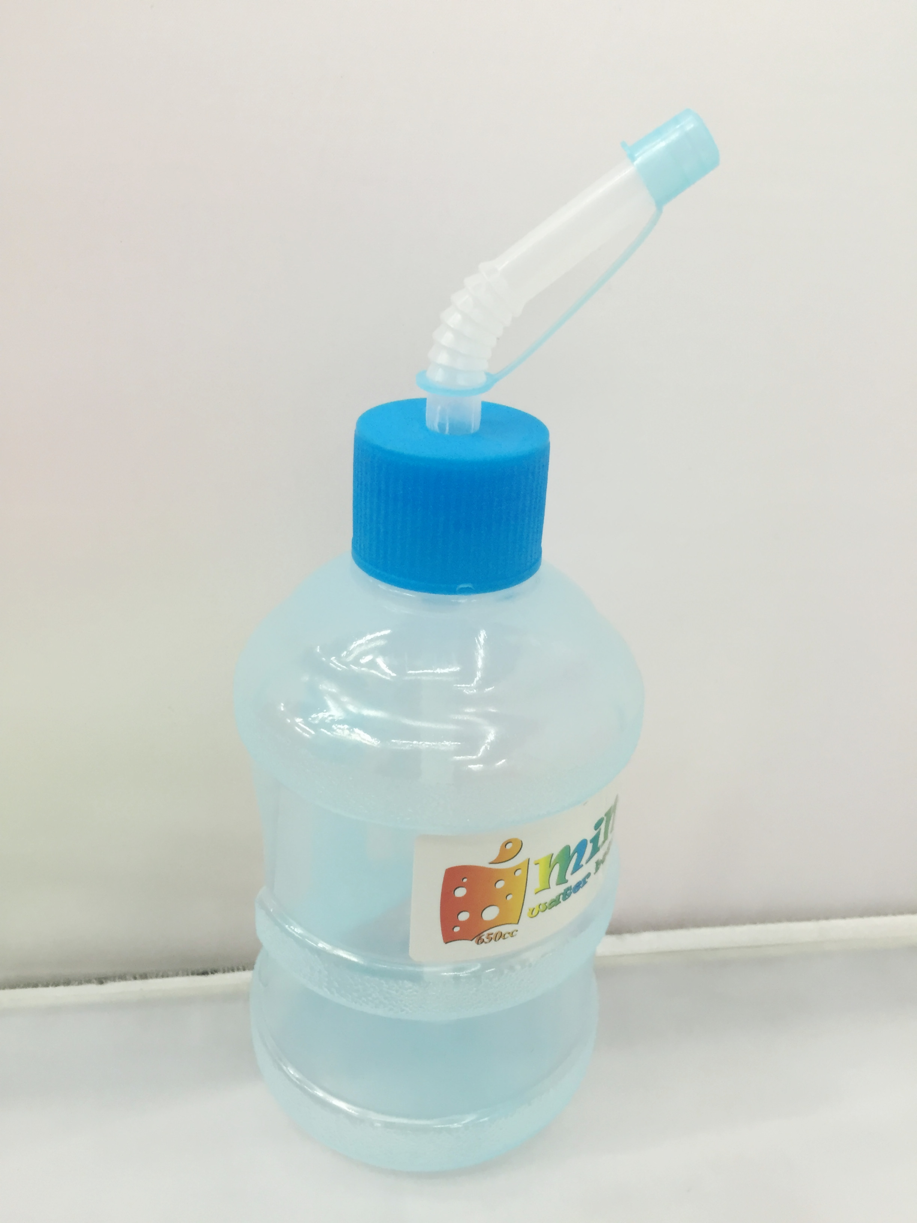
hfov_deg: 48.2
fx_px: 1024
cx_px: 458
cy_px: 612
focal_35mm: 29
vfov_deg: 61.7
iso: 100
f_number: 2.2
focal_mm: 4.15
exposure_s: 1/33
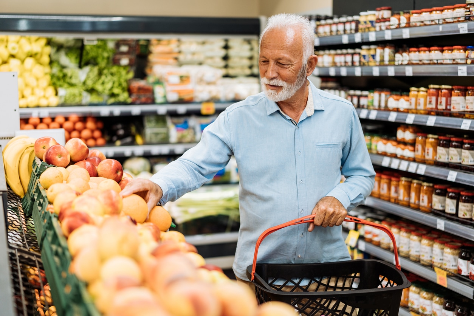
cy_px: 158
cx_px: 237
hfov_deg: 36.2
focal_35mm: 55
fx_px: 724
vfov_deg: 24.6
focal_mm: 55
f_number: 1.8
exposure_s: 1/250
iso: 250
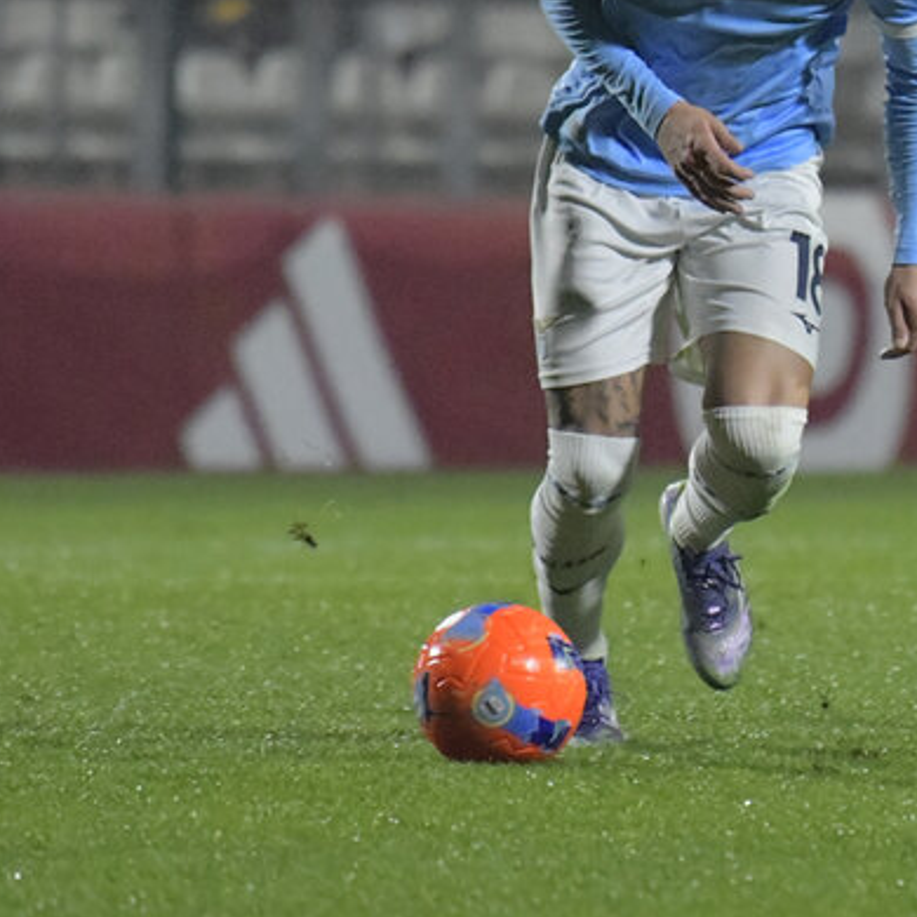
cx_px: 1166
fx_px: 24067
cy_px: 195
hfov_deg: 2.2
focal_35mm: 803
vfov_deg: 2.2
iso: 10000
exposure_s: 1/1000
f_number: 6.3
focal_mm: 360
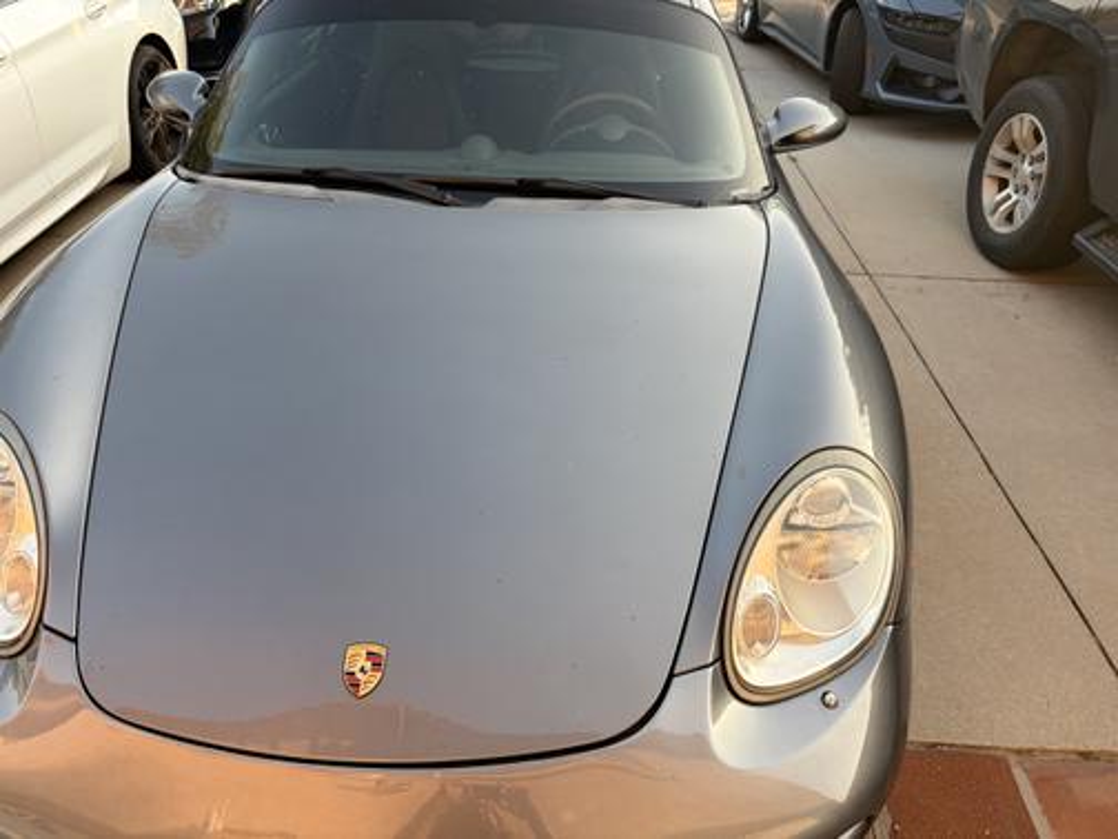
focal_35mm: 26
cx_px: 559
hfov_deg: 67.3
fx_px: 840
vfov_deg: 53.1
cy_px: 420
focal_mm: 5.96
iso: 40
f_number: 1.6
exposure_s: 1/209
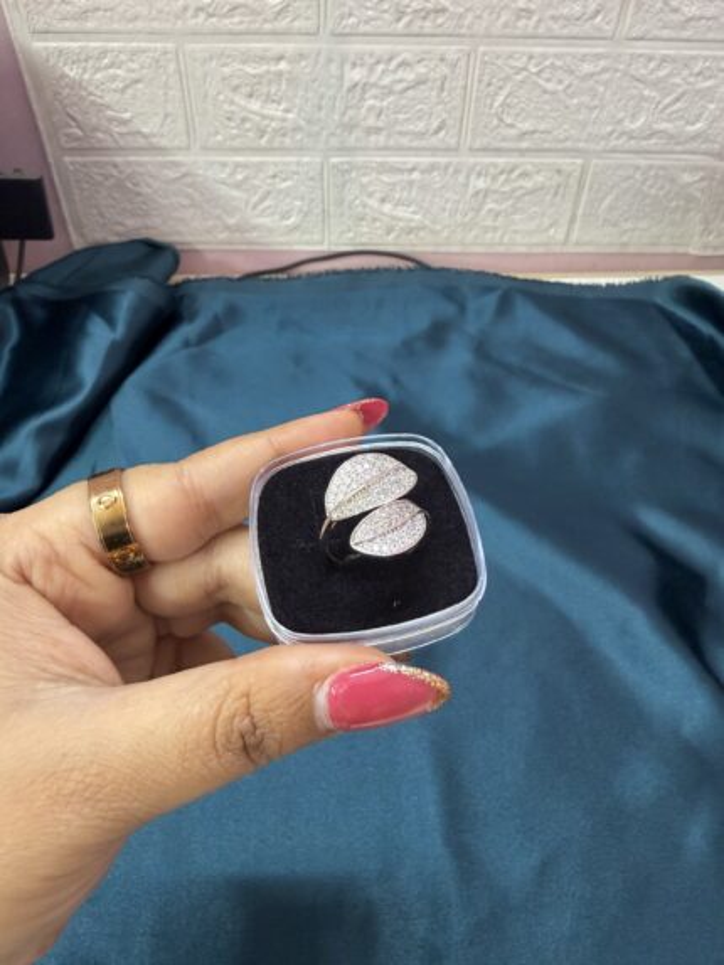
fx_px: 669
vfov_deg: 71.6
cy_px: 482
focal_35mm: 24
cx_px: 362
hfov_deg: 56.8
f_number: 2.2
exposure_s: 1/50
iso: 250
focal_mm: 2.22
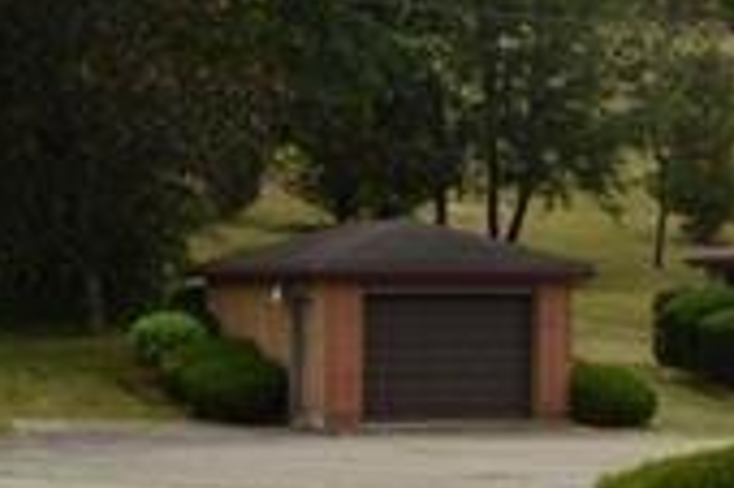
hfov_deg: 15.9
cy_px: 201
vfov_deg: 10.8
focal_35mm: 127
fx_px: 2587
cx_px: 669
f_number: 8
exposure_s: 1/200
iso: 100
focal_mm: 18
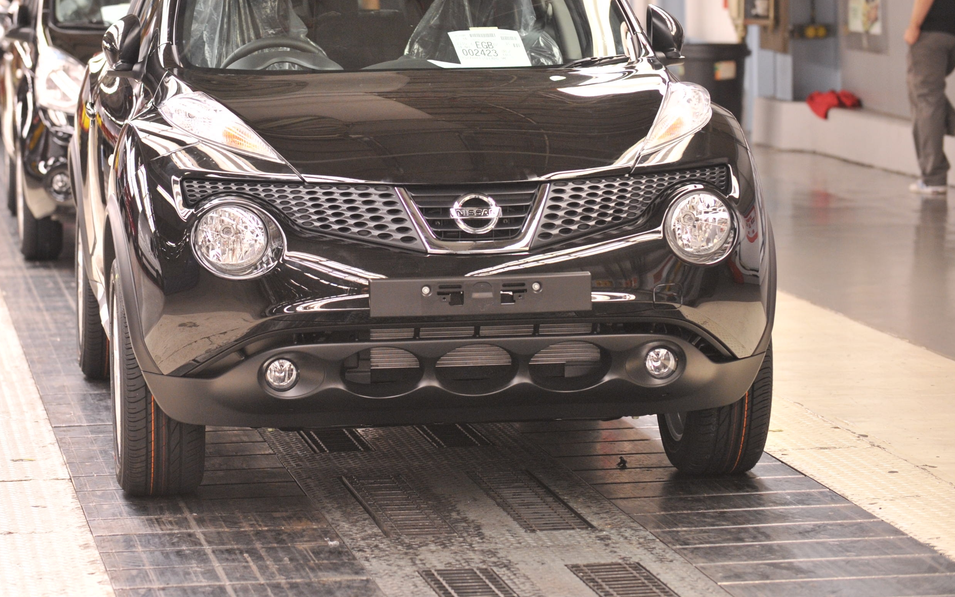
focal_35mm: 137
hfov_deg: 15.2
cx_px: 379
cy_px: 214
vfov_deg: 9.6
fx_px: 3566
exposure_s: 1/200
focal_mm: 105
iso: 1600
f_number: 4.5
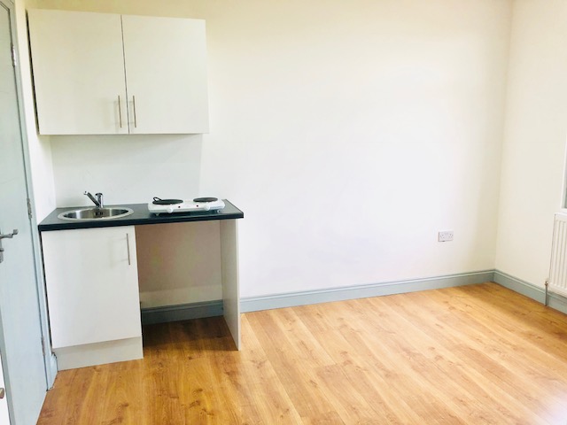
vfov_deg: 49.7
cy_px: 212
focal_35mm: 28
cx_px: 284
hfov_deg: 63.4
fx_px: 459
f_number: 1.8
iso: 25
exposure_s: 1/33
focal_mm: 4
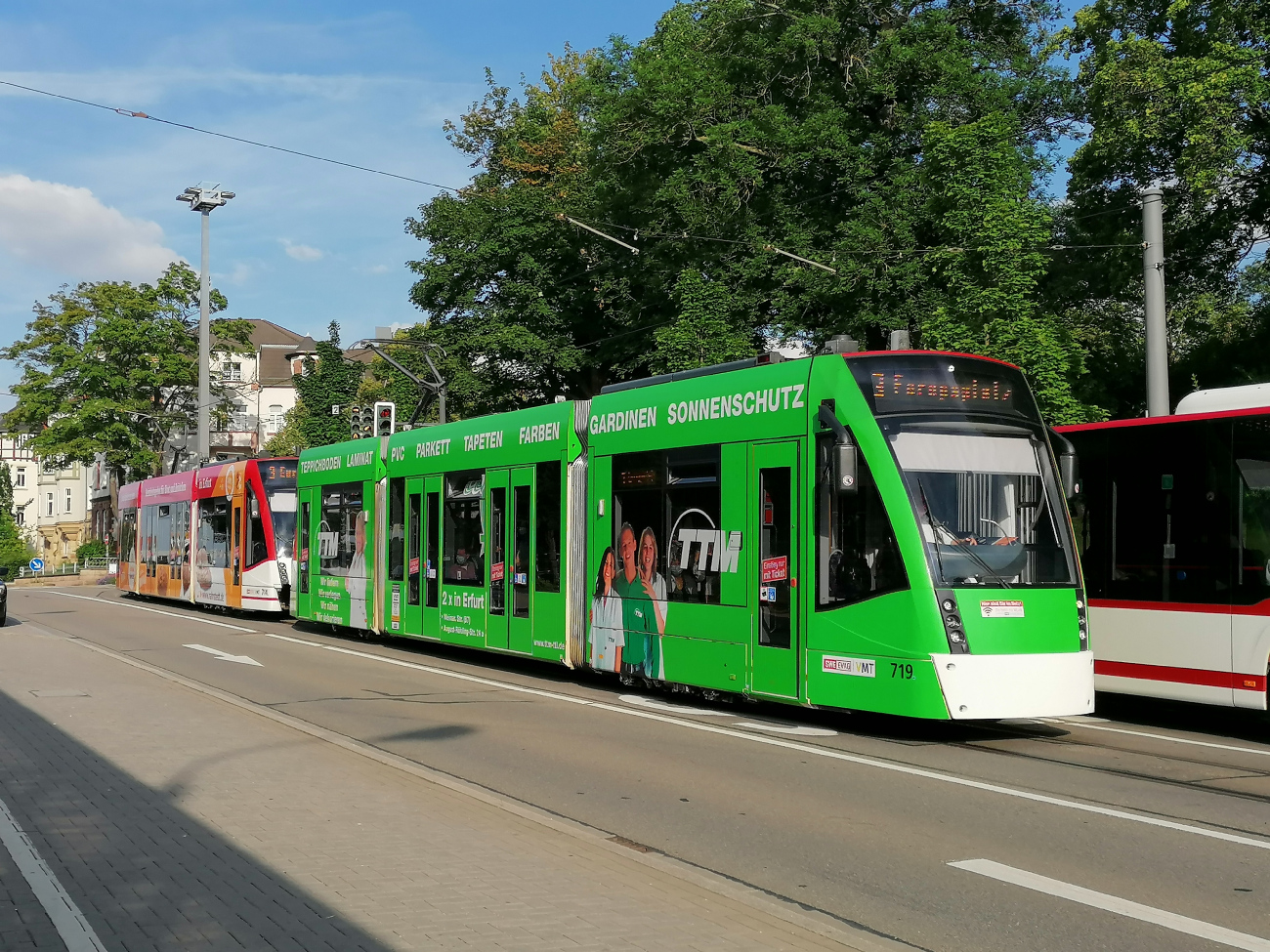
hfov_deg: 42.9
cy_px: 476
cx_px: 635
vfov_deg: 32.9
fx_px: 1614
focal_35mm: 44
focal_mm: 4.75
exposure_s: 1/1838
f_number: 1.8
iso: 50
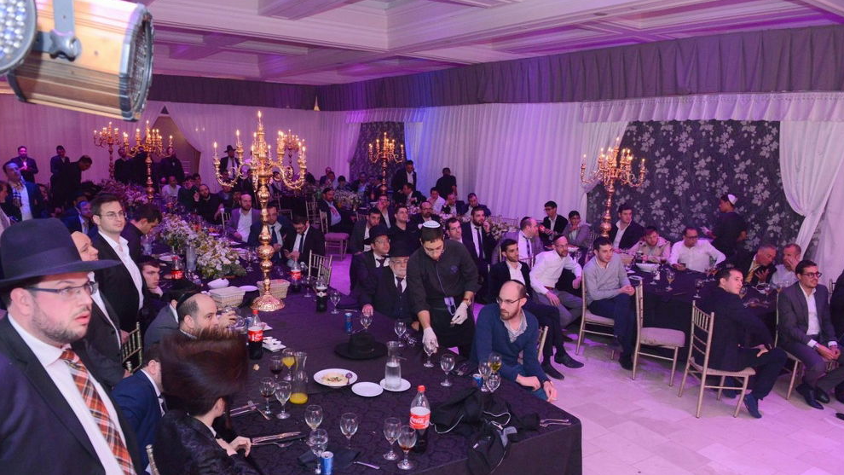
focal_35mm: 26
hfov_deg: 71.9
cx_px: 409
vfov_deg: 44.2
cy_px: 279
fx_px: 582
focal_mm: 24
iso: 4000
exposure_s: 1/100
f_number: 5.6
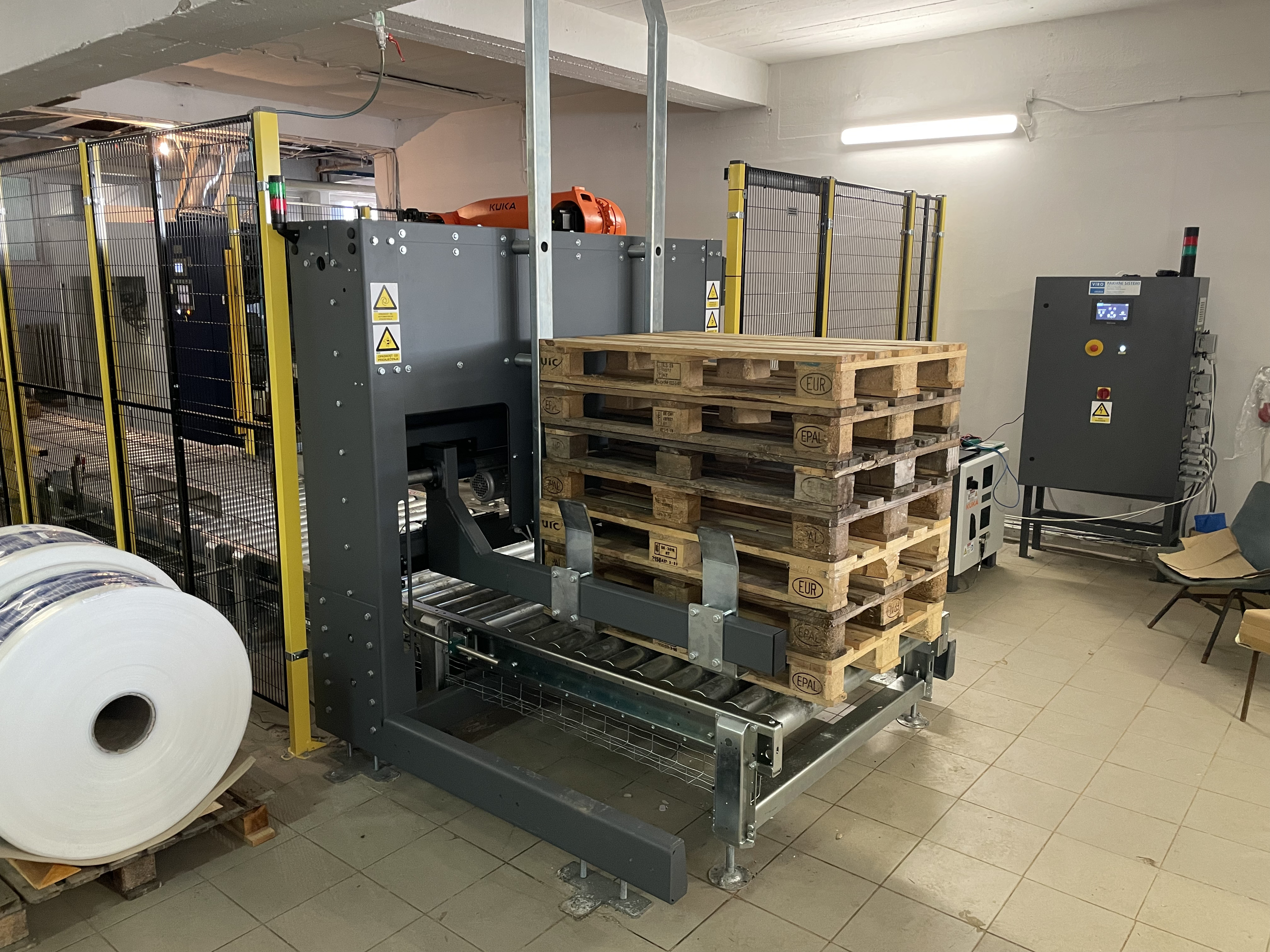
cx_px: 635
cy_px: 476
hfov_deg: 67.3
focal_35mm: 26
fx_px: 954
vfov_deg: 53.1
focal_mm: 4.2
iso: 320
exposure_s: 1/50
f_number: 1.6
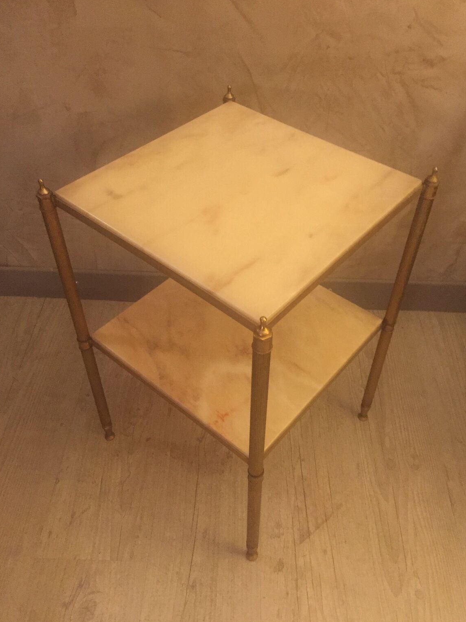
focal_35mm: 31
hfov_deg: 45.4
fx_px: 557
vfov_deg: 58.3
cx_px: 239
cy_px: 301
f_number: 2.2
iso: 250
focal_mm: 4.15
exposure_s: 1/20
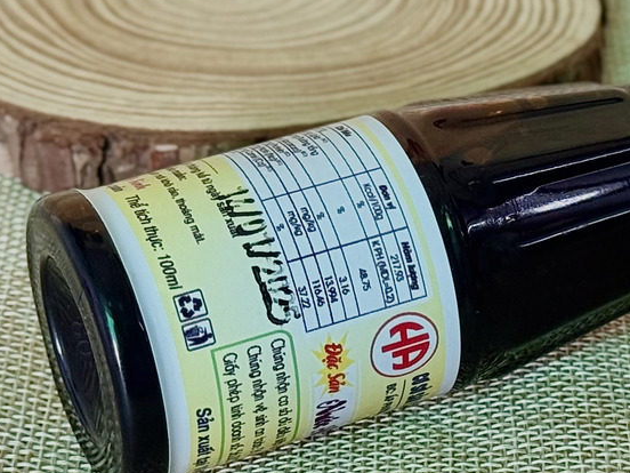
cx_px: 546
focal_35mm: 87
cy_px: 203
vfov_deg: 17.0
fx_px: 1583
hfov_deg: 22.1
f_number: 1.78
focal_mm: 6.76
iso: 100
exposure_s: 1/90
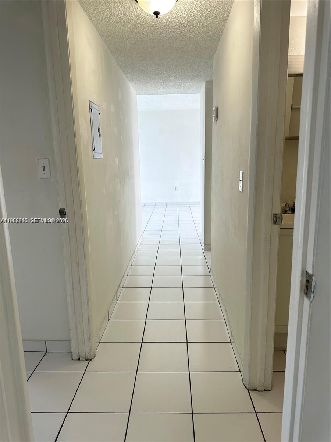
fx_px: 306
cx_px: 166
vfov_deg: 71.6
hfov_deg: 56.8
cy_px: 221
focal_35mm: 24
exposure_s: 1/120
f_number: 1.78
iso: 80
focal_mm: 6.86
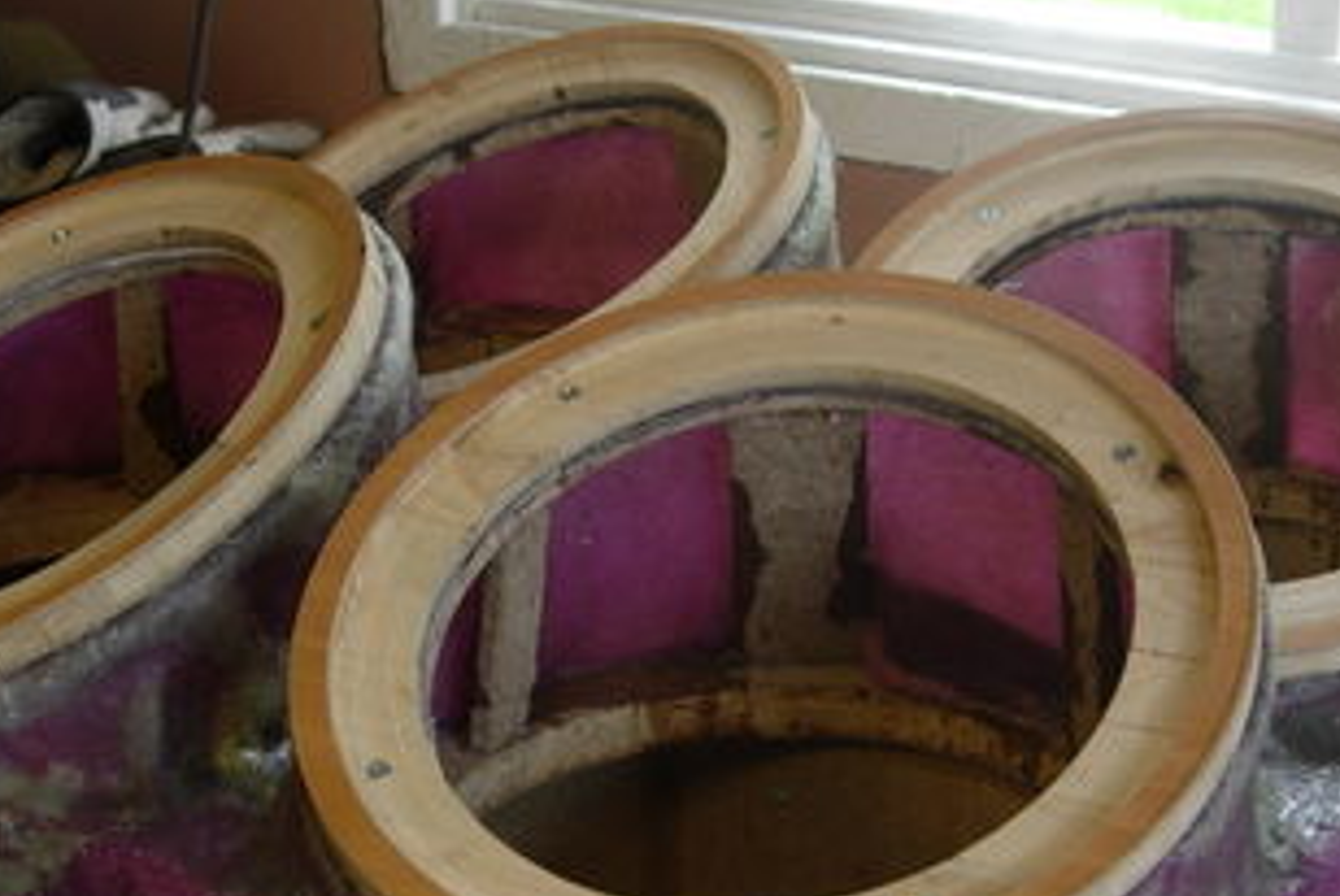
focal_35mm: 82
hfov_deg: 24.7
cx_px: 605
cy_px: 752
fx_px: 3055
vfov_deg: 16.5
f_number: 2.8
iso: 79
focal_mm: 7.8
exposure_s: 1/47.9
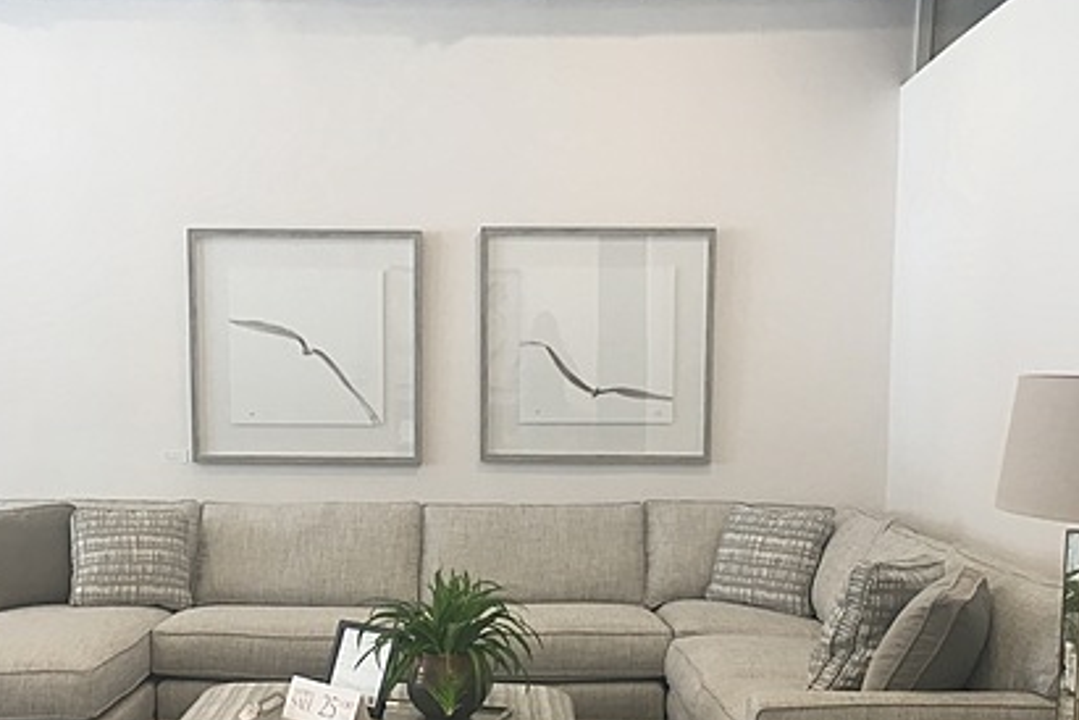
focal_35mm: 44
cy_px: 510
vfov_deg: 30.2
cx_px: 501
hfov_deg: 44.5
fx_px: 1319
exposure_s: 1/30
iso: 64
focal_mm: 4.15
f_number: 2.2
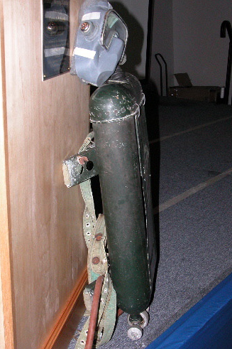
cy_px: 177
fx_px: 513
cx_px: 107
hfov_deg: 25.5
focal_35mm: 53
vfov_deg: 37.5
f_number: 5.4
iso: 200
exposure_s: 1/60
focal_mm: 12.7
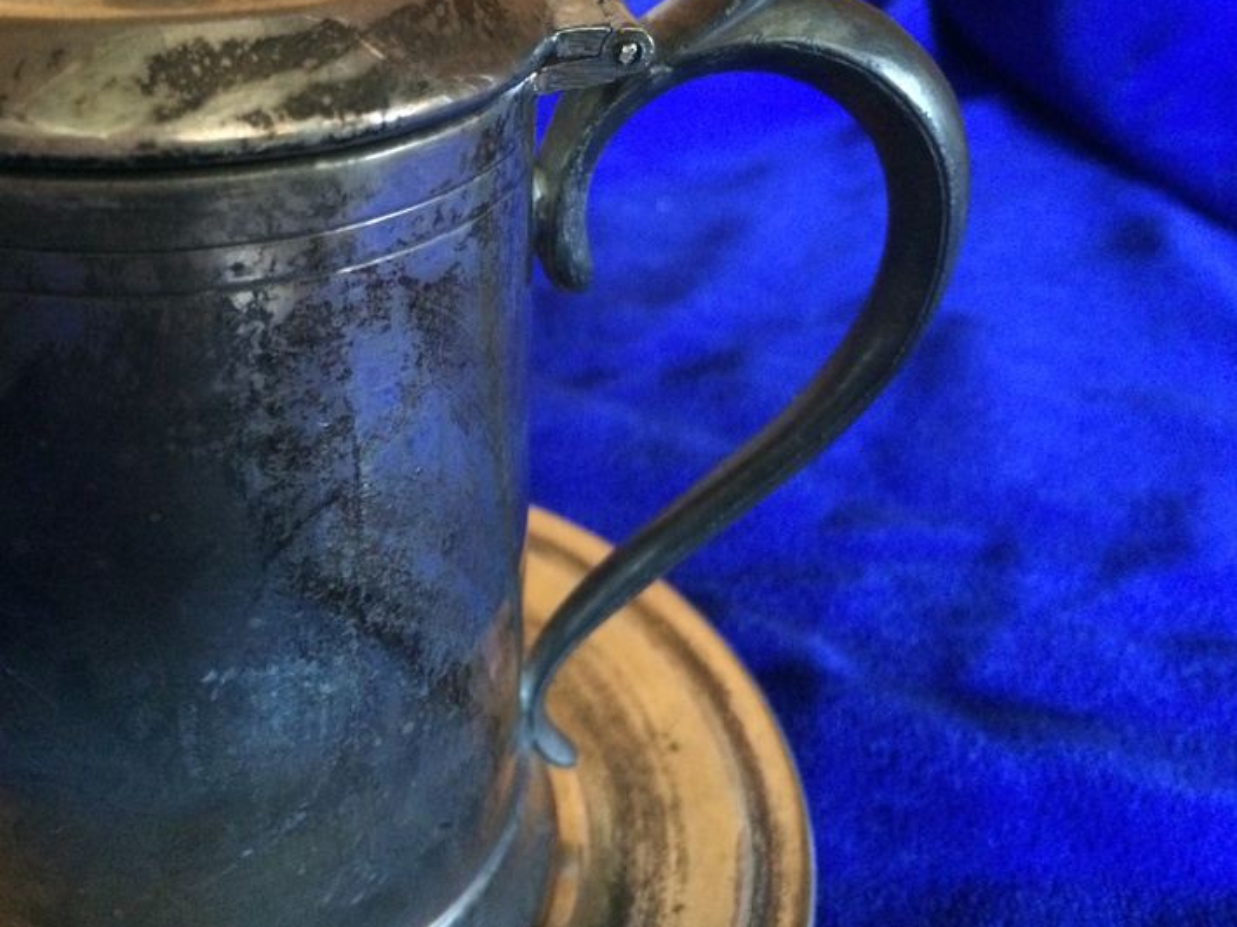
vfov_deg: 37.5
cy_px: 343
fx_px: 1358
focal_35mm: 38
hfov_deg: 48.7
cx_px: 505
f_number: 2.2
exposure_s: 1/15
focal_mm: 4.12
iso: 500
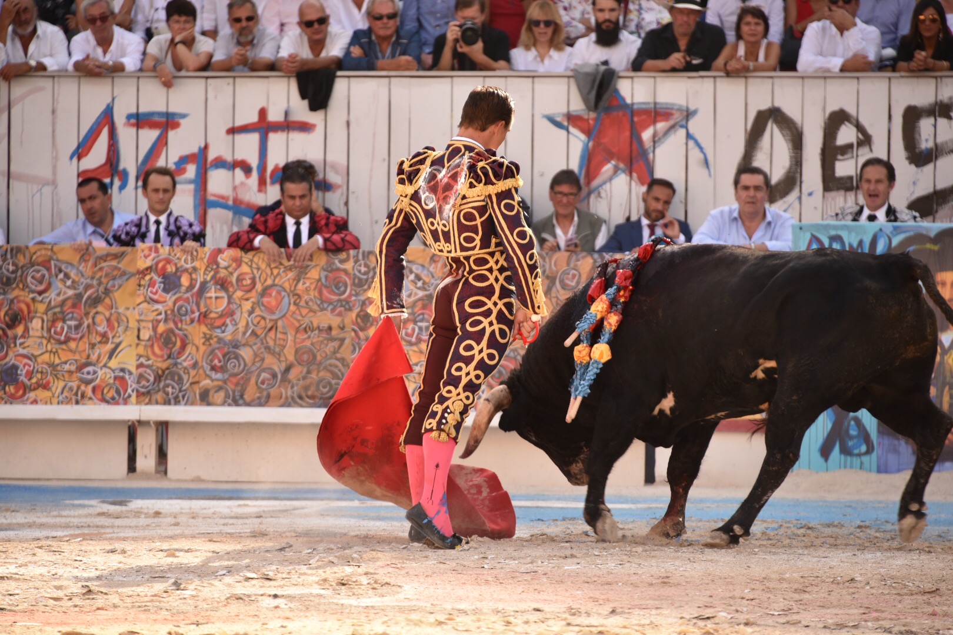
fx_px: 6088
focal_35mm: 230
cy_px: 318
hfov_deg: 9.0
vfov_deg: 6.0
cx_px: 476
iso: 640
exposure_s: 1/640
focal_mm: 230
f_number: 5.6
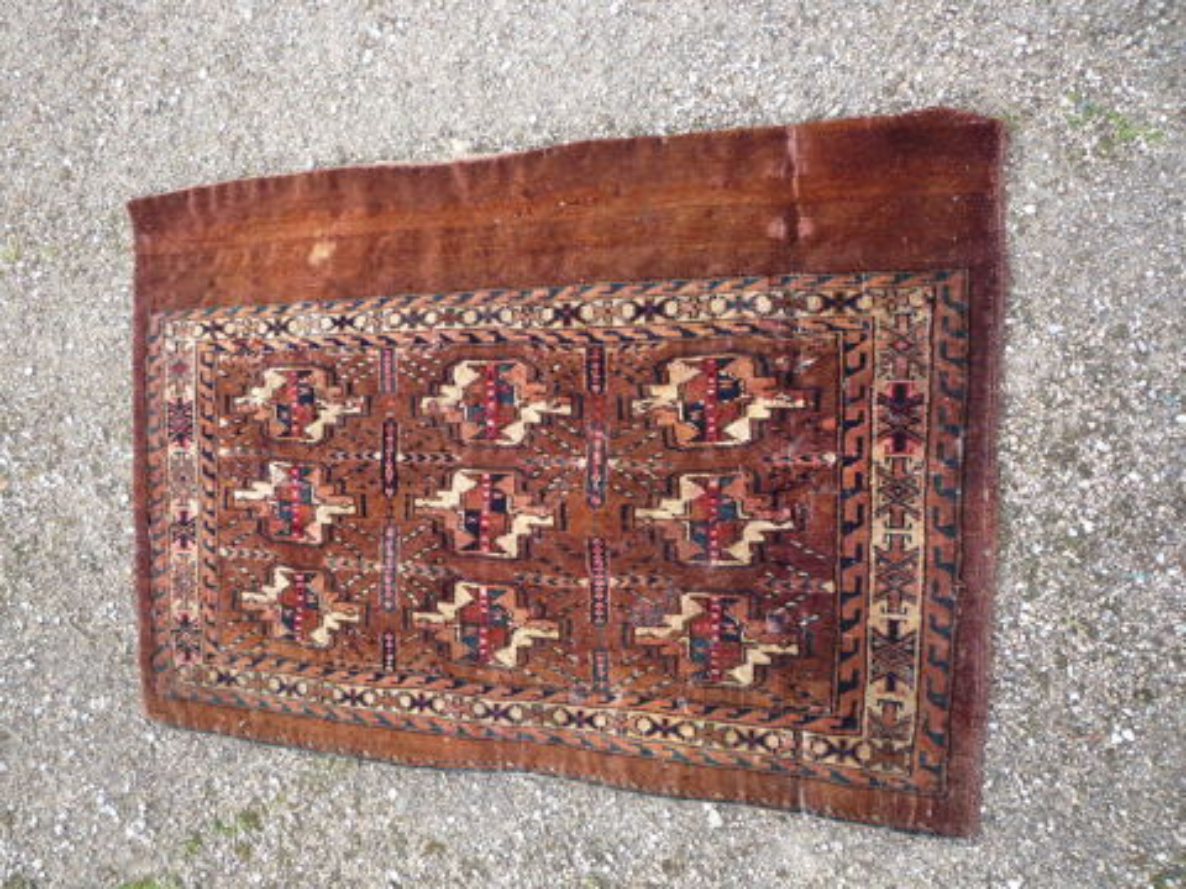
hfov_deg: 60.0
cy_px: 444
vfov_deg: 46.8
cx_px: 593
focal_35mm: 30
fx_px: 1028
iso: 100
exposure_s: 1/30
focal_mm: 5.2
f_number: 3.3
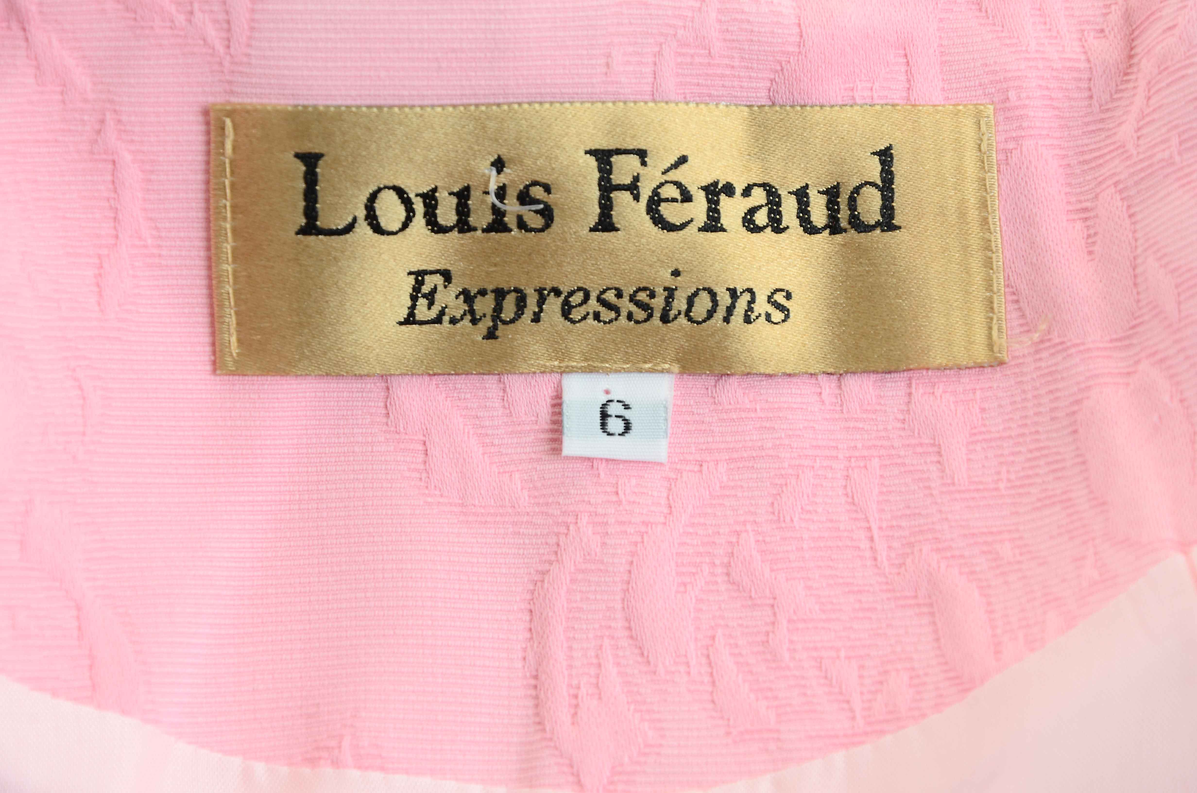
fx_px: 5226
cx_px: 598
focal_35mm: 158
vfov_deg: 8.7
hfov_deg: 13.1
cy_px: 396
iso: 160
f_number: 8
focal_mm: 105
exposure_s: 1/60
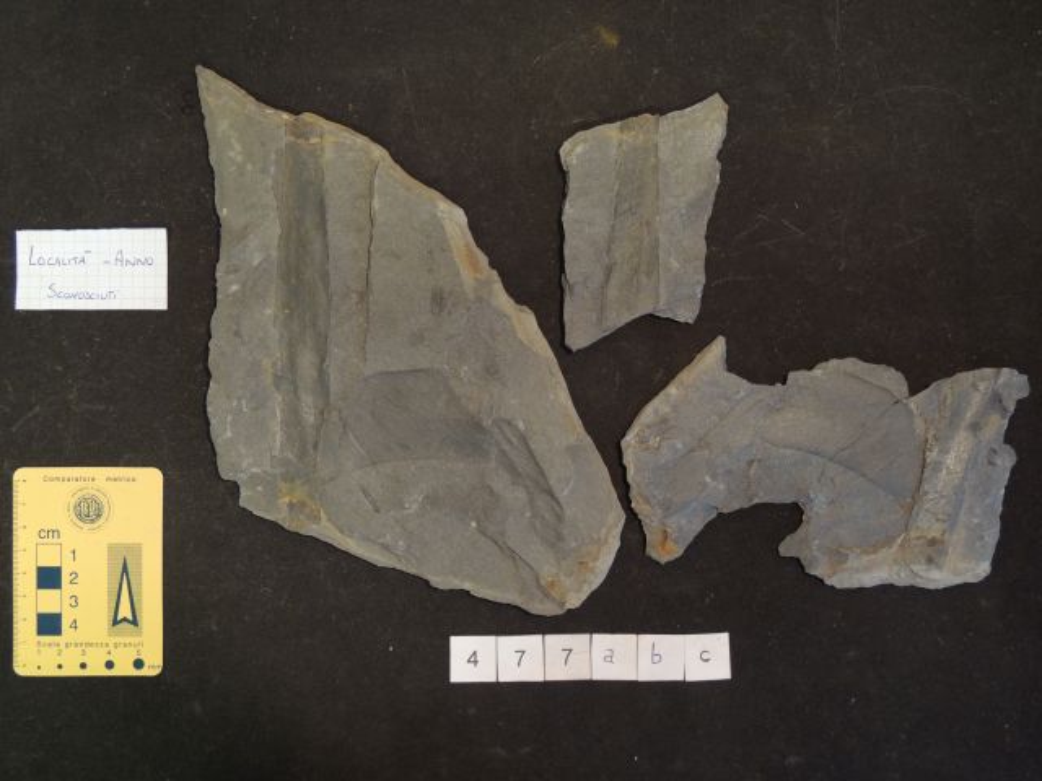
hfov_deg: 38.2
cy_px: 390
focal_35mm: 50
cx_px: 521
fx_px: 1505
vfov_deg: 29.1
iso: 400
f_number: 3.6
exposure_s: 1/25
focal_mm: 8.9
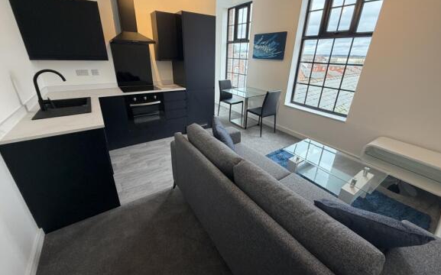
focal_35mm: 15
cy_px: 126
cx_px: 222
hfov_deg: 101.5
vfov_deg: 74.6
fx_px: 180
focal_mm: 2.22
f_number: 2.2
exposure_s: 1/121
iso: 200
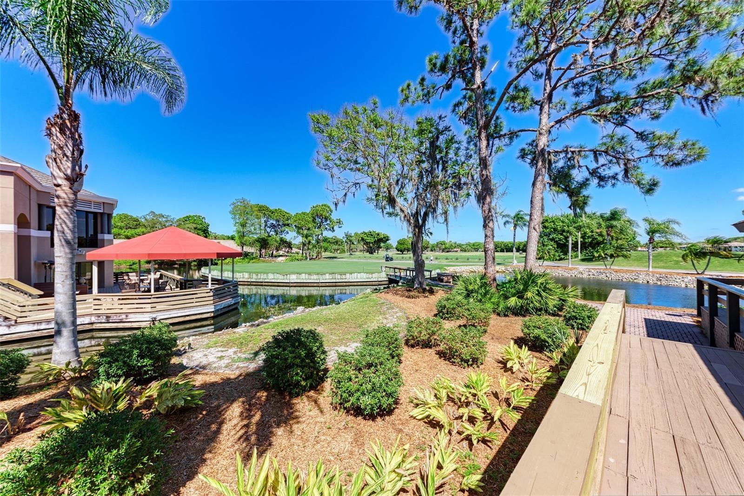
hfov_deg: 108.3
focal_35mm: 13
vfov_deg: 85.4
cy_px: 248
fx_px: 269
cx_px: 372
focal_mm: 13
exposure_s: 1/160
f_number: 7.1
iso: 100
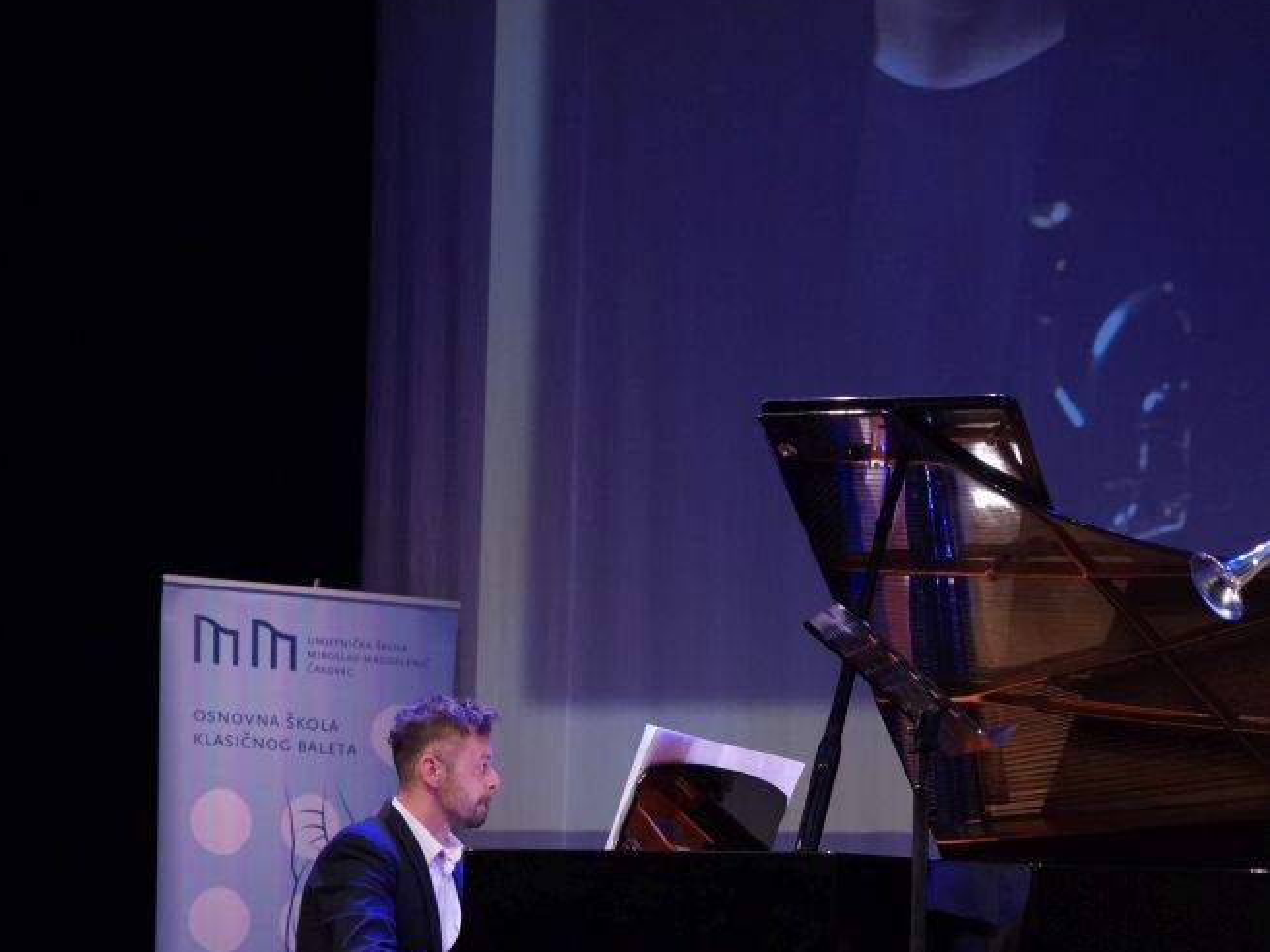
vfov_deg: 13.5
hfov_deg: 18.0
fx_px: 3998
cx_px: 632
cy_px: 809
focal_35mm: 109
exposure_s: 1/160
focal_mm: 50
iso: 2000
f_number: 2.8
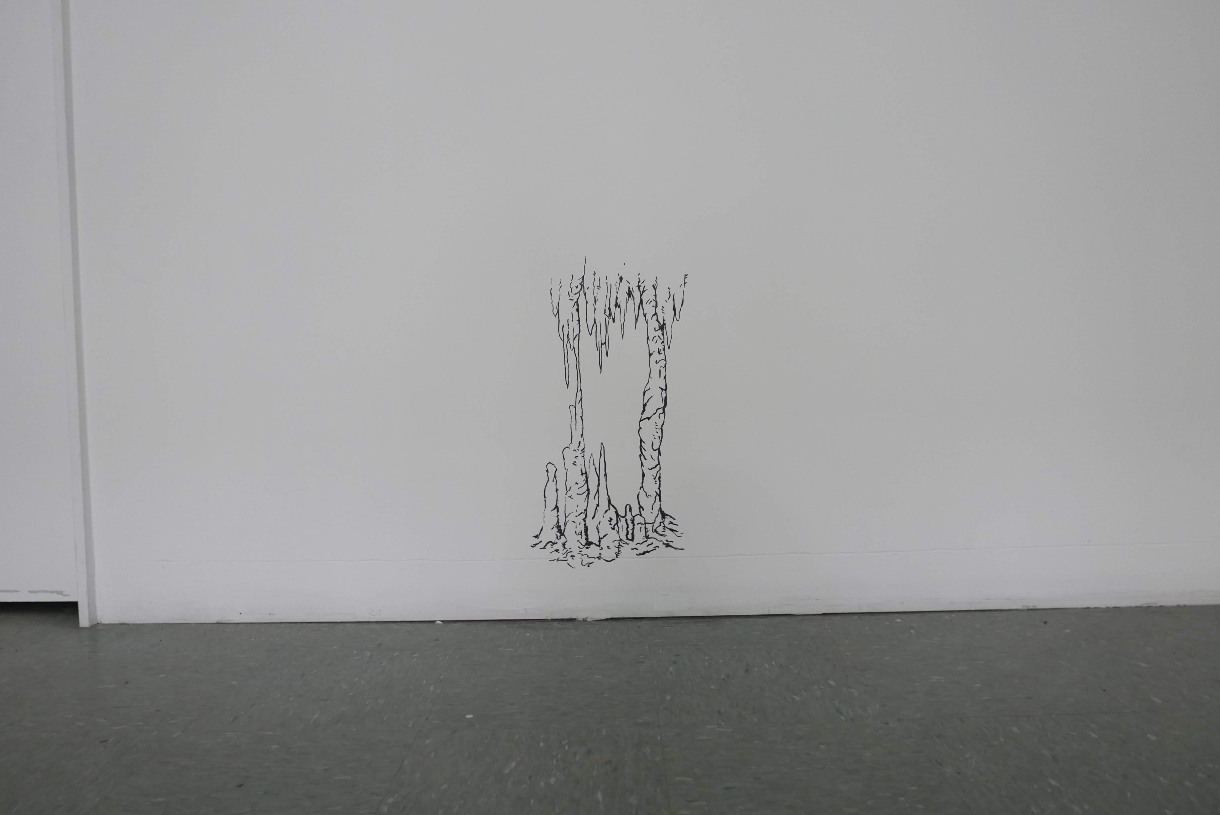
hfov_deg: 73.7
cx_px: 610
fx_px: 814
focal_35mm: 24
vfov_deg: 53.2
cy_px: 408
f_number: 1.7
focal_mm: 10.9
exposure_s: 1/60
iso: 400
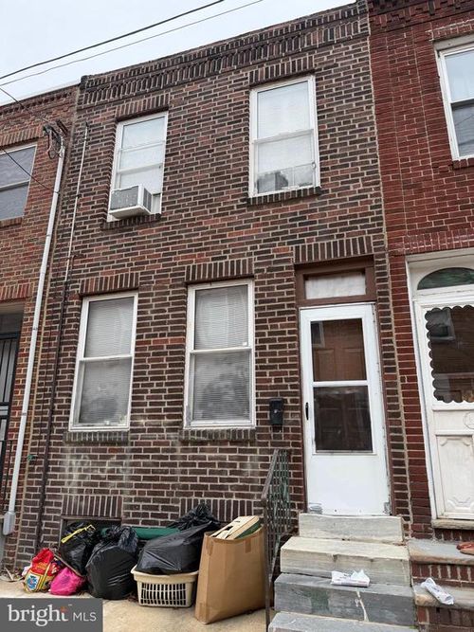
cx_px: 237
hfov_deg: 56.8
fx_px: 438
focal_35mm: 24
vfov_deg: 71.6
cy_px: 316
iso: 100
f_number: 1.78
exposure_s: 1/405
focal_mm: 6.76
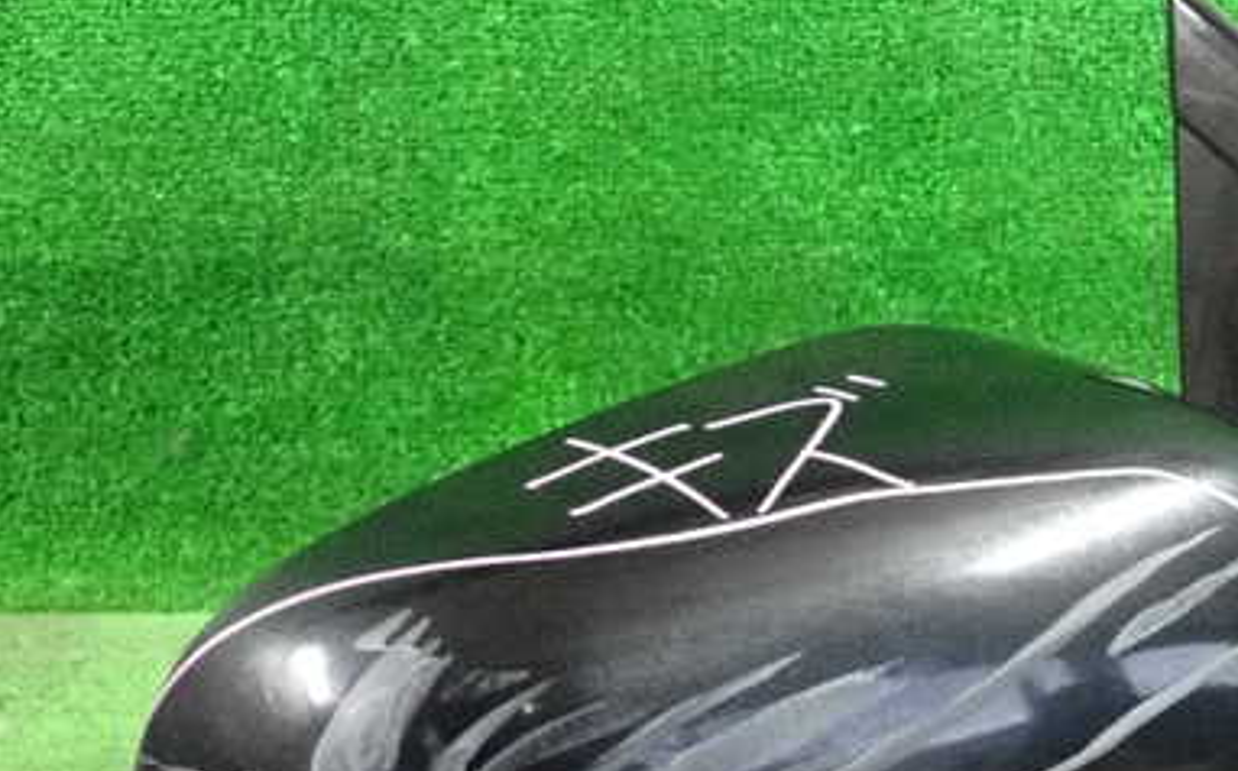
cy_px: 638
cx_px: 917
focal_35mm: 60
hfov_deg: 33.4
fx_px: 2023
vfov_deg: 21.3
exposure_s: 1/125
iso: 6400
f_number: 2.5
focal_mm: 6.37
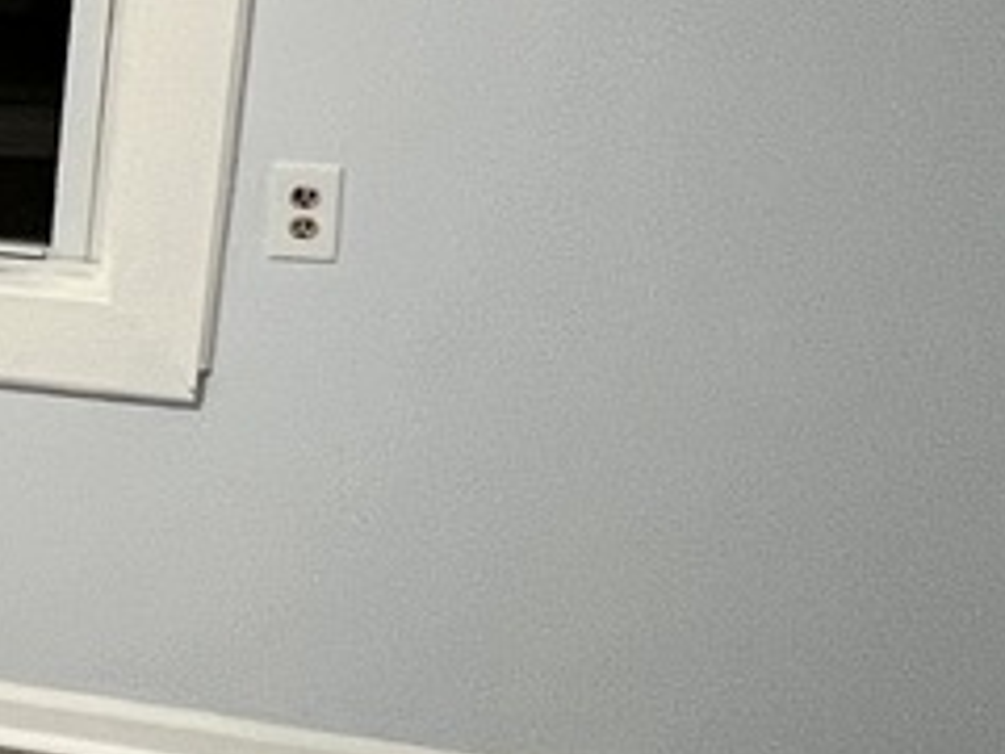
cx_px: -750
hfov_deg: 19.5
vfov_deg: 18.8
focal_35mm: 78
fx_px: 2265
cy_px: 214
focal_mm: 1.57
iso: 250
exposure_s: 1/60
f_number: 1.8
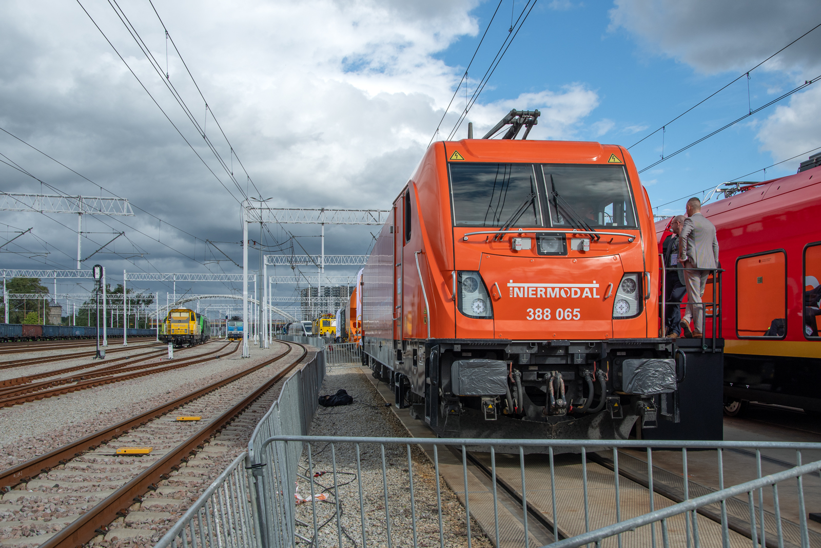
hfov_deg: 57.2
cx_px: 410
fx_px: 753
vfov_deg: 40.0
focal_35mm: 33
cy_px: 274
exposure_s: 1/640
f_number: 9
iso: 160
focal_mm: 22
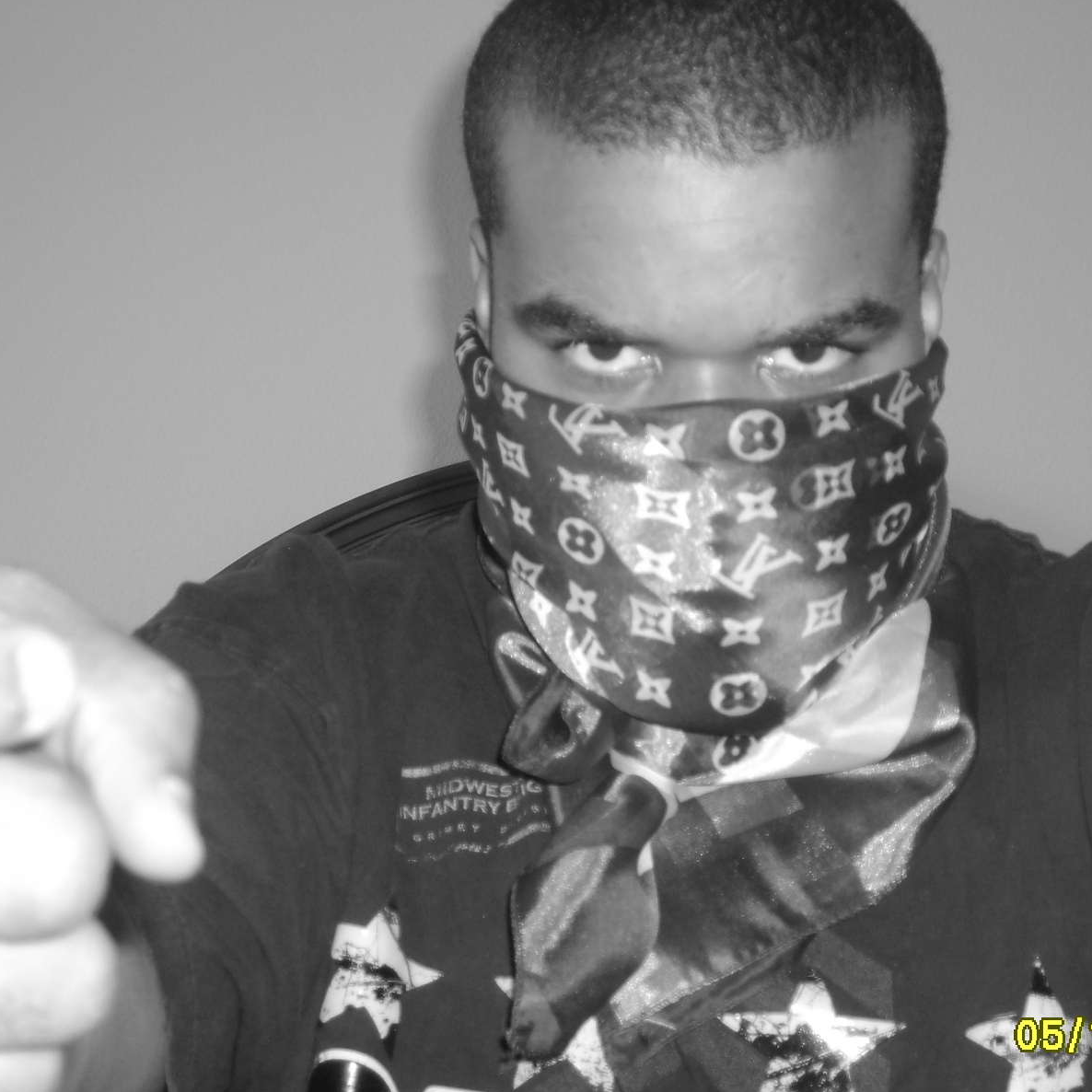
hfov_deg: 27.6
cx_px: 710
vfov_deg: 27.7
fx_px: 2213
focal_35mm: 62
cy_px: 550
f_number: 3.3
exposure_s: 1/45
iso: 100
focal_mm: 8.7
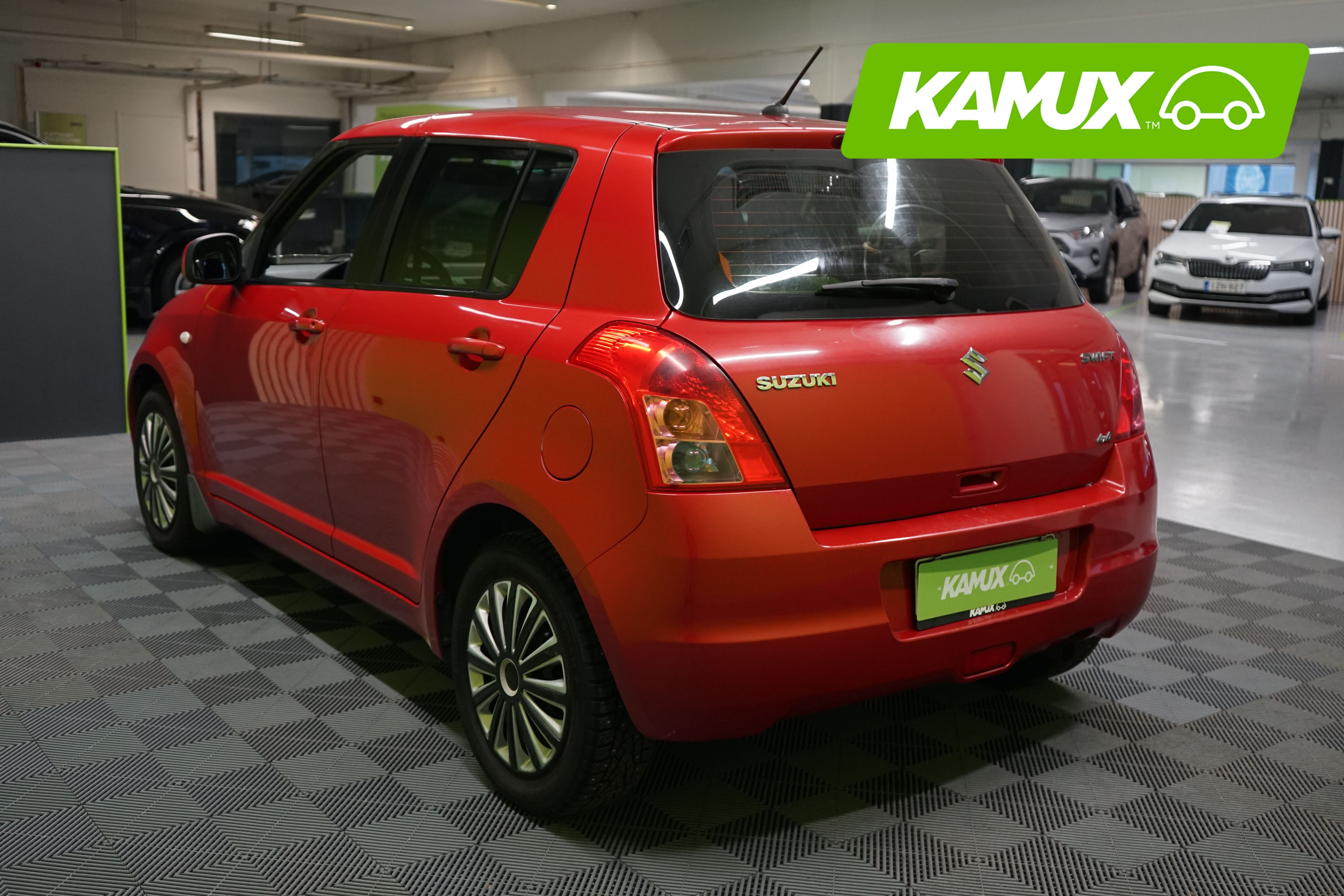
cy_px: 448
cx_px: 672
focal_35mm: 36
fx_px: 1344
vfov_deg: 36.9
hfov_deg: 53.1
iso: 1600
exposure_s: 1/50
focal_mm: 36
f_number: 4
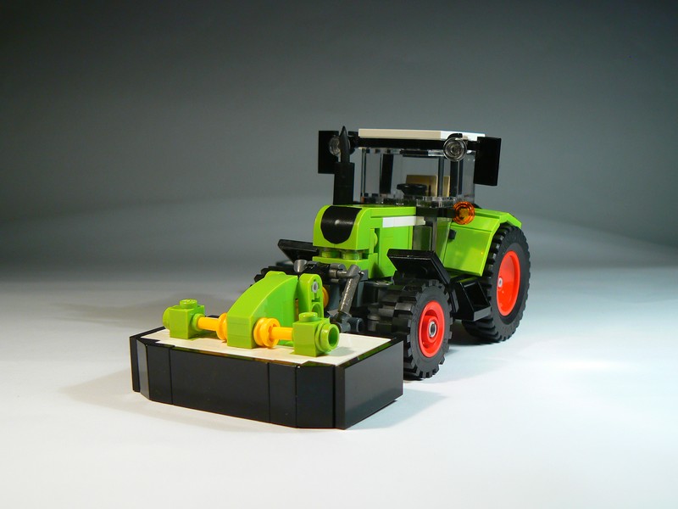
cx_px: 339
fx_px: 921
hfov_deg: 40.4
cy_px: 254
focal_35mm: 47
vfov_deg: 30.9
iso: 80
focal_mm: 7.9
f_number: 2.8
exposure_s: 1/30
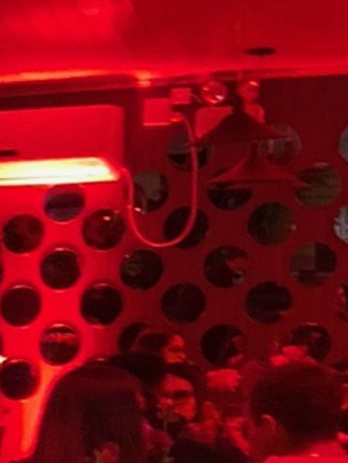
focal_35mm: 164
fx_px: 2197
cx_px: -699
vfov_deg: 11.7
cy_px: 608
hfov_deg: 7.8
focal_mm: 4.25
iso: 1000
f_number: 1.8
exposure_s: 1/30
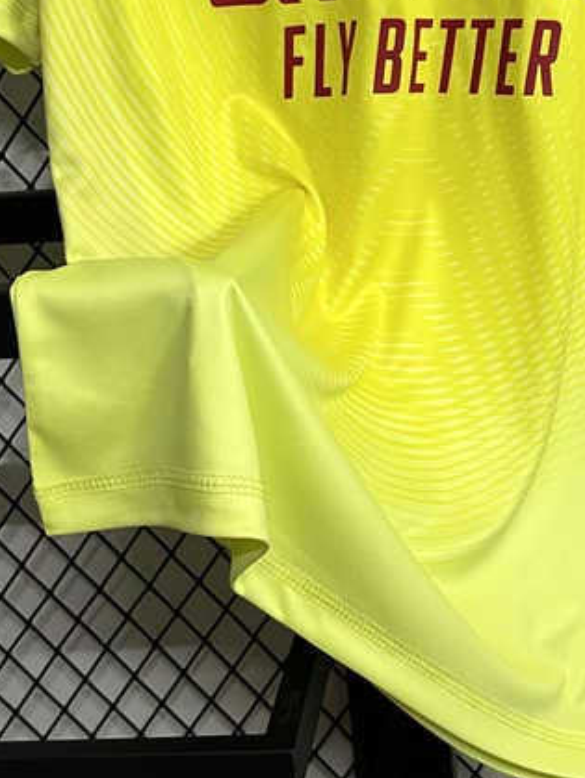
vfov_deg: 31.1
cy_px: 188
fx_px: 1372
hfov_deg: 23.9
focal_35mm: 61
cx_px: 394
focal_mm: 6.86
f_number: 1.78
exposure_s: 1/50
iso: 320
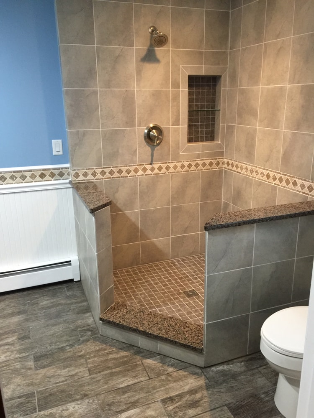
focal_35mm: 29
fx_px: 351
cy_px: 209
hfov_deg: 48.2
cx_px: 157
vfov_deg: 61.7
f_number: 2.2
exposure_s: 1/15
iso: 100
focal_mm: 4.15
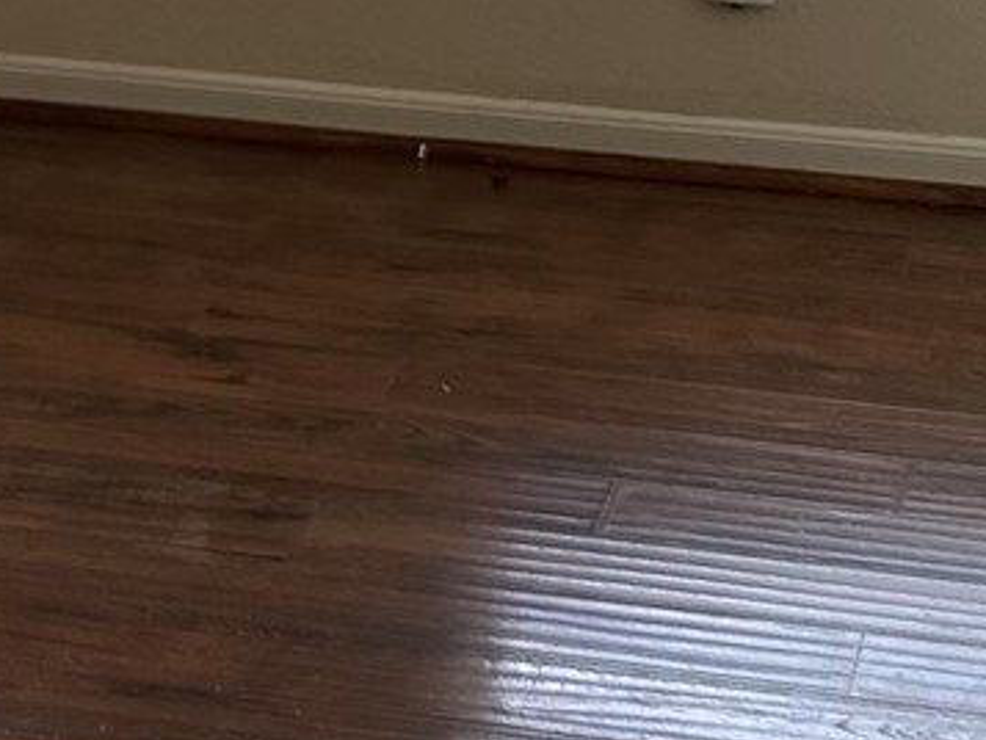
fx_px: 4246
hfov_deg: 13.0
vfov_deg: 9.5
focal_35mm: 149
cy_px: -555
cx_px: -105
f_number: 1.5
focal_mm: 5.7
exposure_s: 1/166
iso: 50
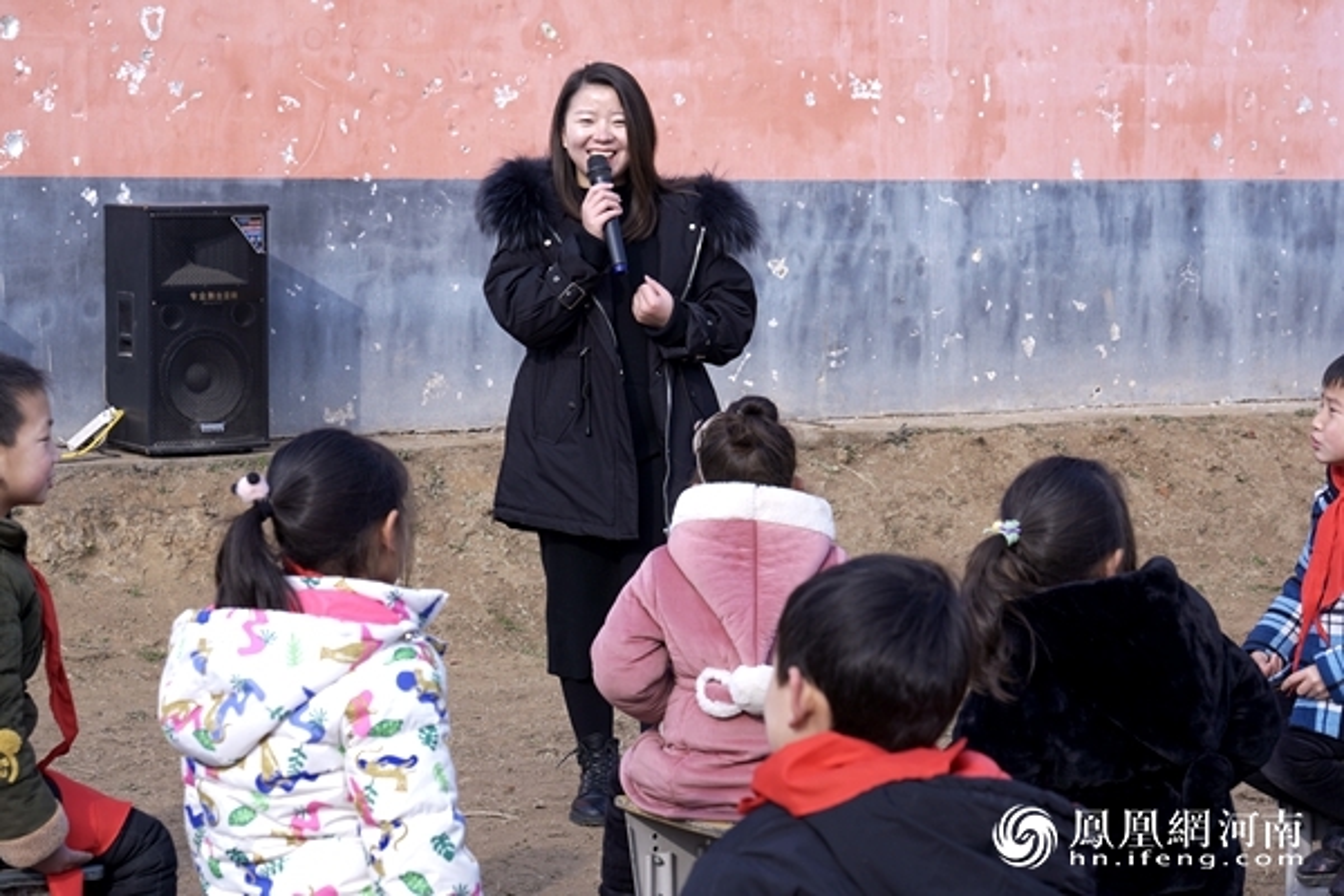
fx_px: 3546
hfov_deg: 21.5
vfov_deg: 14.4
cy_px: 448
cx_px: 672
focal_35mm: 95
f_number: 10
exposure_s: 1/100
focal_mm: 95
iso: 125
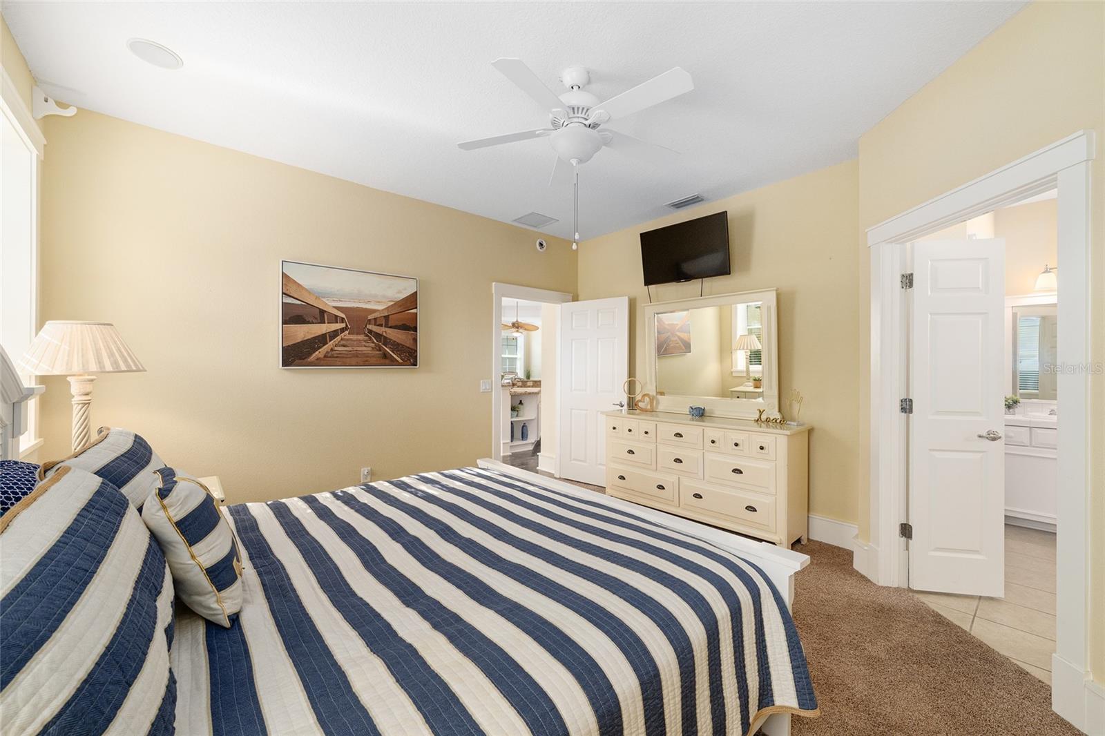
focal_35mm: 14
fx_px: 430
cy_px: 368
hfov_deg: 104.3
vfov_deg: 81.2
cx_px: 552
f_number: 8
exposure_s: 1/20
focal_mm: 14
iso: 500
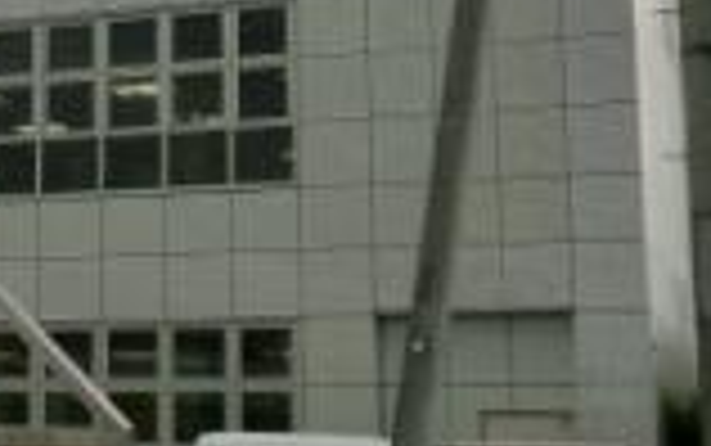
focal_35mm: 93
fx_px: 1803
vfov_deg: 14.1
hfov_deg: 20.9
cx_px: -135
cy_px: 135
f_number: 2.8
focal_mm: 5.58
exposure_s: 1/500
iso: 64
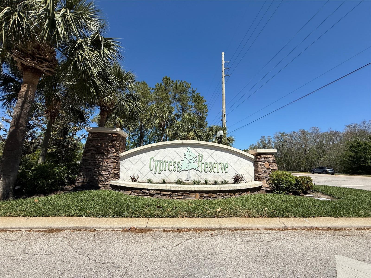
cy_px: 139
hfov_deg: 102.1
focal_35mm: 14
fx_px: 150
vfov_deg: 85.7
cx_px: 186
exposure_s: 1/3289
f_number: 2.2
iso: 50
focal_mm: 2.22
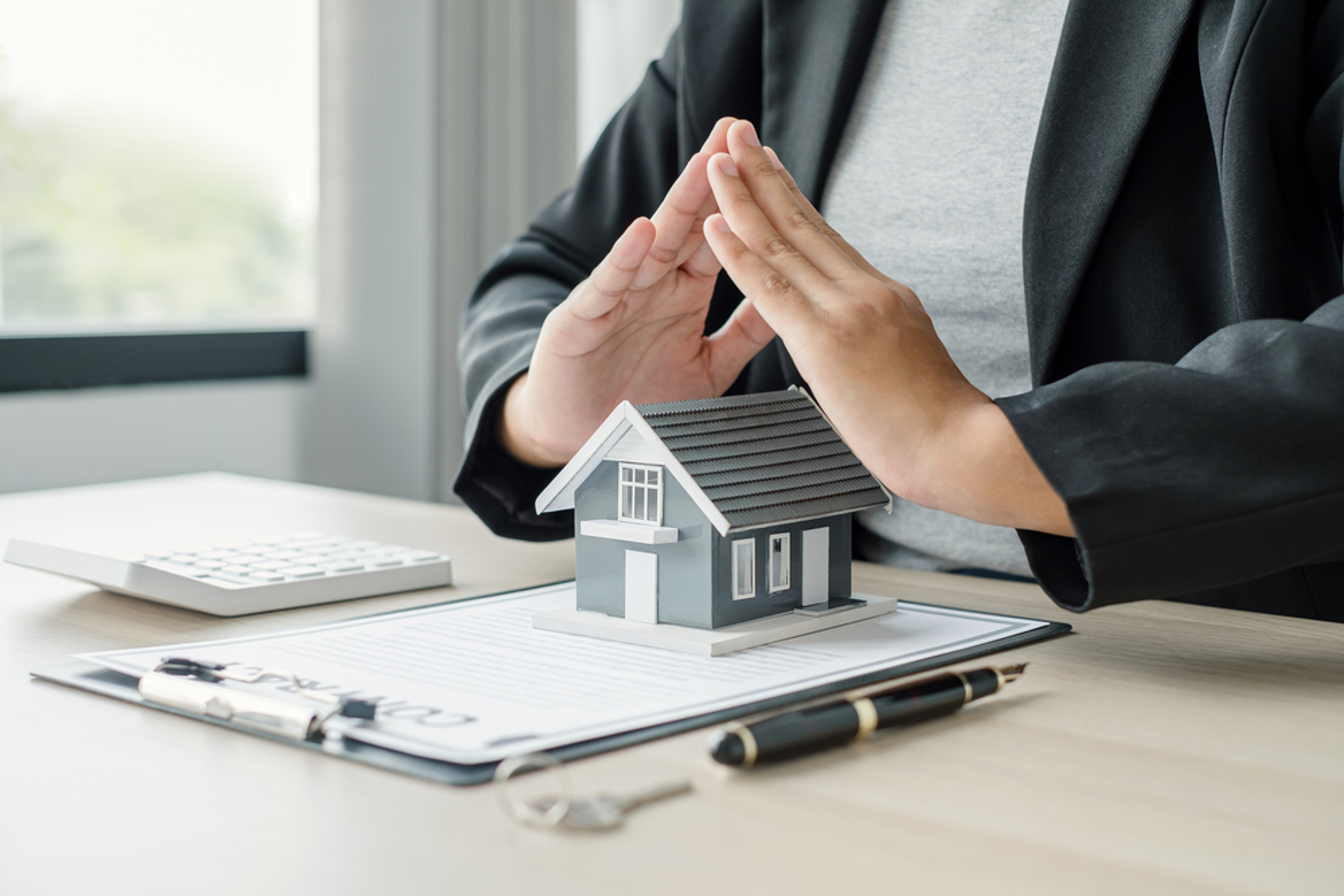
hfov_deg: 37.5
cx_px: 672
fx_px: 1979
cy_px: 448
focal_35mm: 53
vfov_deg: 25.5
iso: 200
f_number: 2.8
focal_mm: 35
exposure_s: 1/160
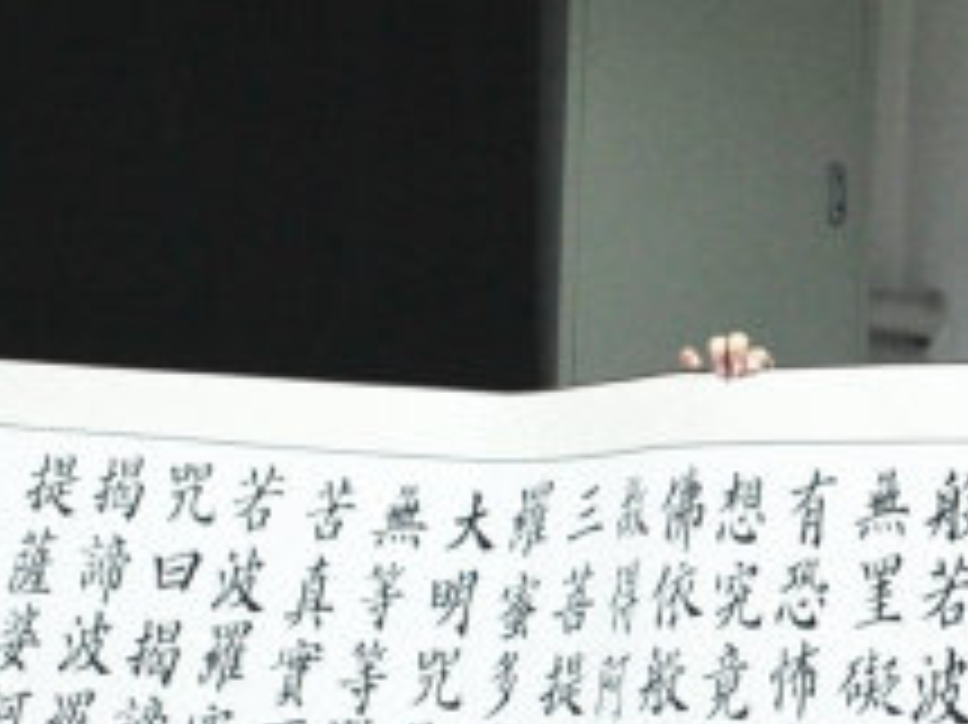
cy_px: 920
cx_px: 1355
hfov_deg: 16.5
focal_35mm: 111
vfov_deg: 12.9
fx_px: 3102
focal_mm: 24
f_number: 4
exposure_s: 1/60
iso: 400
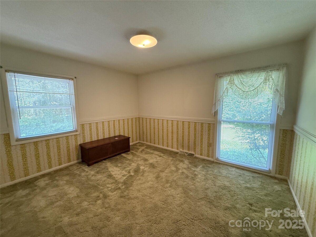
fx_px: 128
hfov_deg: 102.1
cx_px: 158
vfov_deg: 85.7
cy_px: 118
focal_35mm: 14
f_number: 2.2
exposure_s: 1/60
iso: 500
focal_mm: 2.22
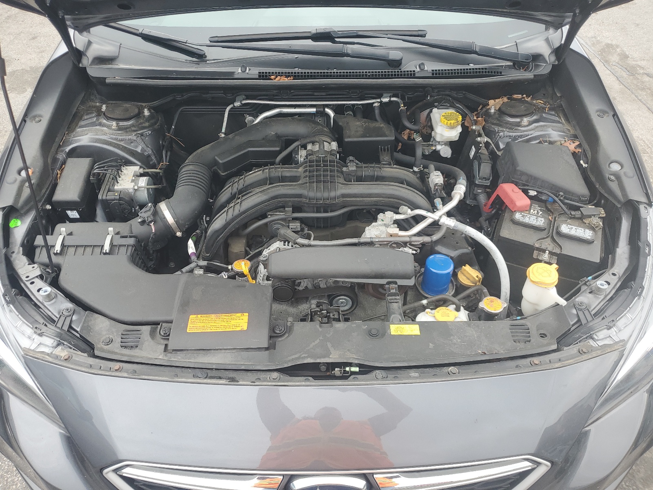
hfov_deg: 67.3
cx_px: 326
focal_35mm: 26
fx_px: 490
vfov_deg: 53.1
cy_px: 245
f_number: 1.5
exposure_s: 1/217
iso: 50
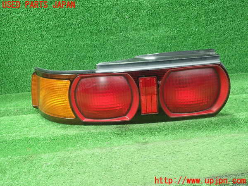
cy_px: 93
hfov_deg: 60.0
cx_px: 124
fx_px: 215
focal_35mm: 30
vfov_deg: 46.8
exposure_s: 1/125
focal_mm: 5.5
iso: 800
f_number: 2.3
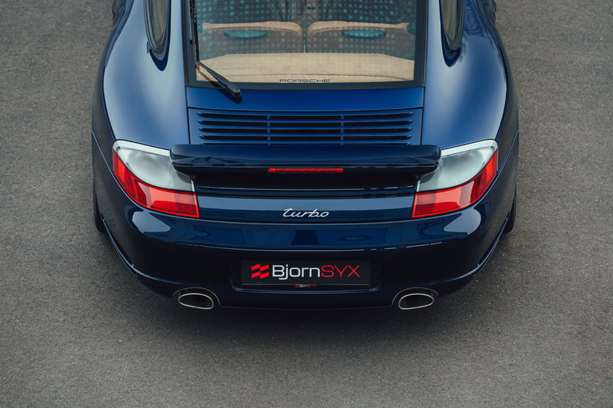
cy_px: 204
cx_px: 306
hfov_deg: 12.8
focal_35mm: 160
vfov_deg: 8.6
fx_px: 2723
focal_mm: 160
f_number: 5
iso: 400
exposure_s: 1/100
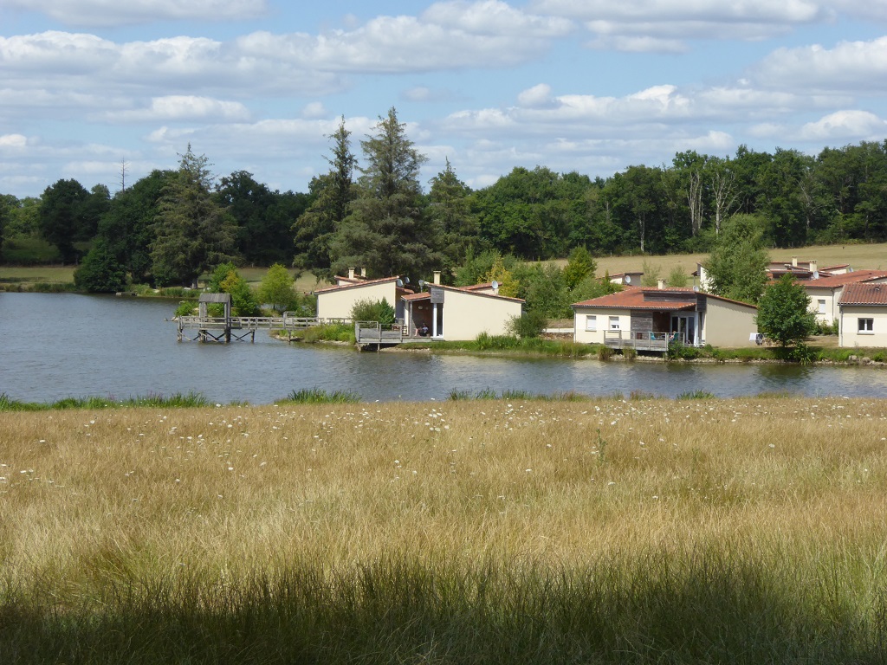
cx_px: 444
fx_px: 2152
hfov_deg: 23.3
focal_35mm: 84
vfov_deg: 17.6
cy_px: 332
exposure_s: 1/500
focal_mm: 15
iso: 200
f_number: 8
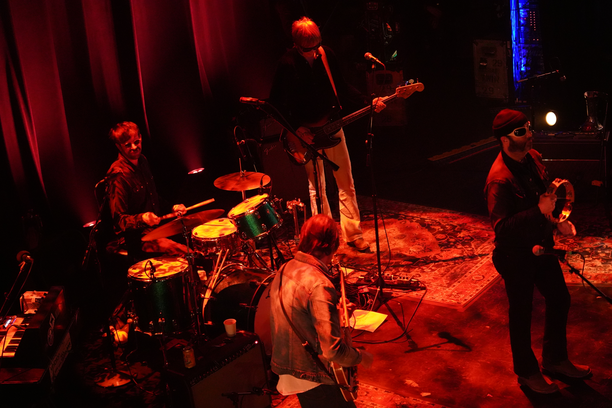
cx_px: 306
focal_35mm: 79
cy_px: 204
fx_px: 1343
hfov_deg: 25.7
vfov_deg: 17.3
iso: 12800
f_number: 4
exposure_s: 1/125
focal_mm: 79
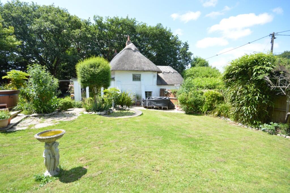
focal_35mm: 15
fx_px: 121
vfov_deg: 77.3
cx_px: 145
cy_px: 96
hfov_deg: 100.4
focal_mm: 10
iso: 400
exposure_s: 1/320
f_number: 8
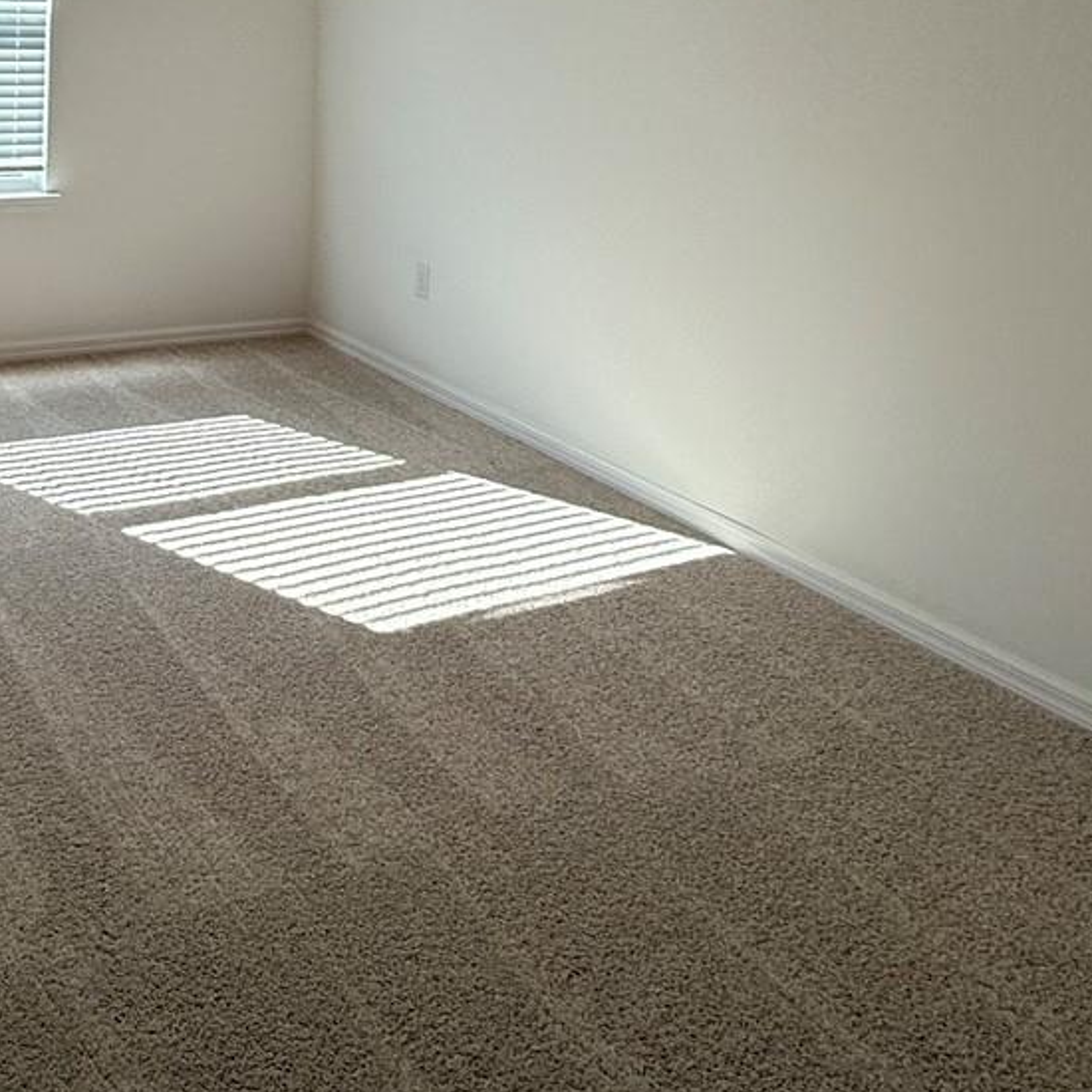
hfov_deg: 43.8
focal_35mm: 36
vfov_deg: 41.3
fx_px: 1285
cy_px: 54
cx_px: 216
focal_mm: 2.22
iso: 50
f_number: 2.2
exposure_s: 1/161
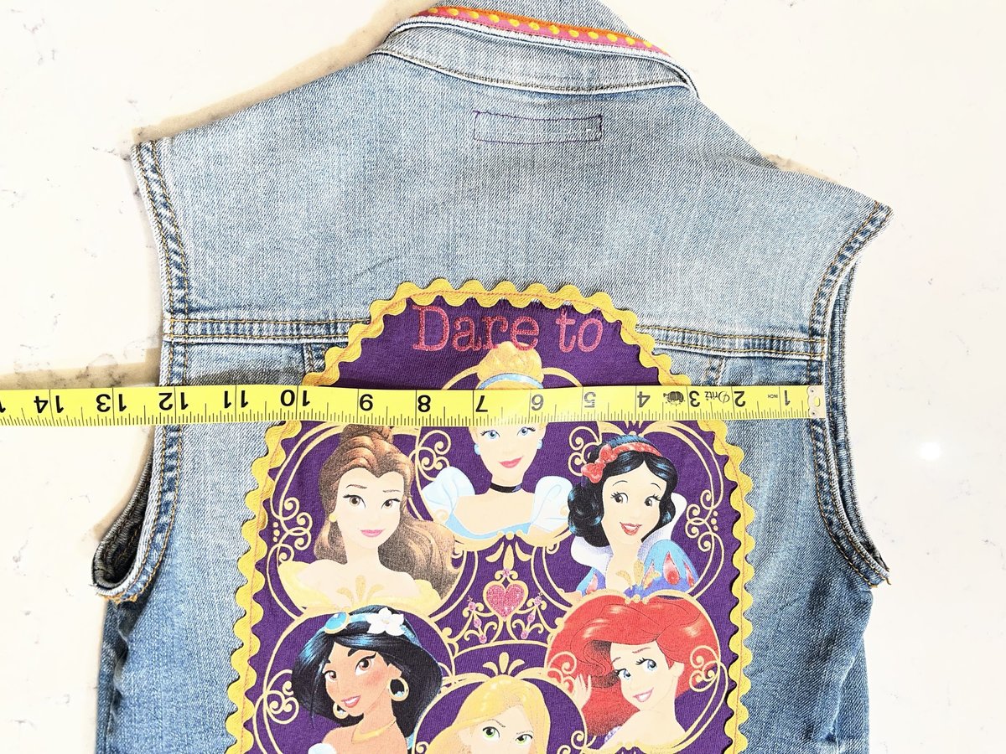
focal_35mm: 26
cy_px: 377
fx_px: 756
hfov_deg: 67.3
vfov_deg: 53.1
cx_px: 503
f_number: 1.5
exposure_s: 1/120
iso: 100
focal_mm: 5.7
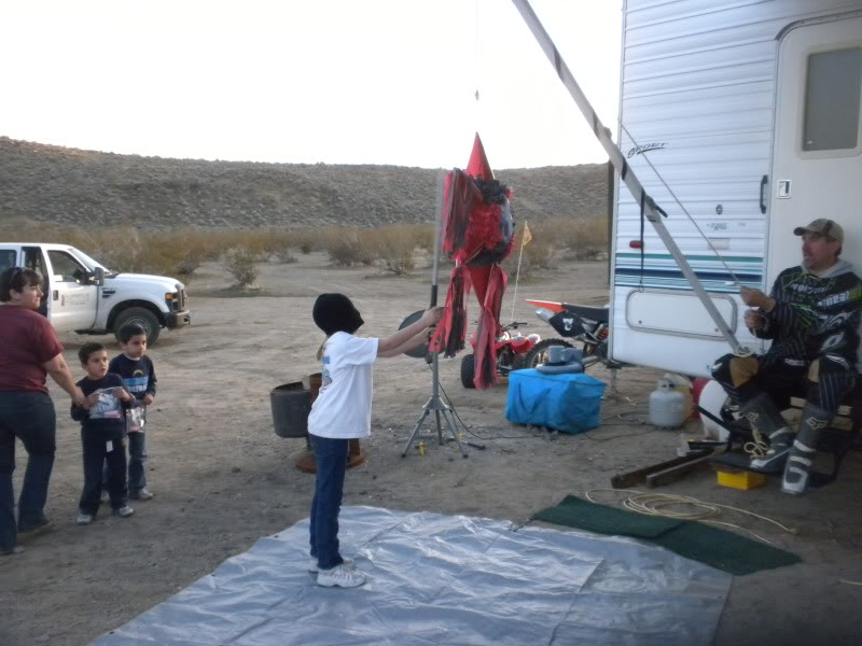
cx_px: 431
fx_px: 921
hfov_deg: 50.1
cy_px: 323
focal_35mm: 37
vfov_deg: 38.7
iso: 400
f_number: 3.5
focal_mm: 6.6
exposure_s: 1/185
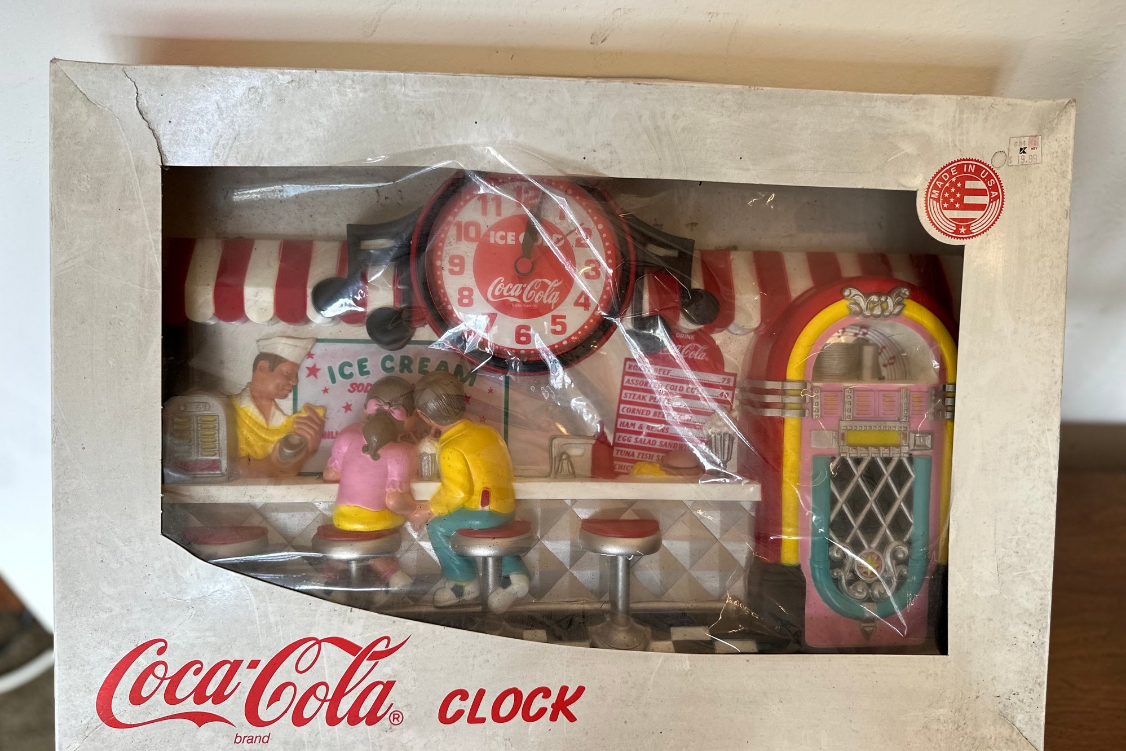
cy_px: 391
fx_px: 782
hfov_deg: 71.5
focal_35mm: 25
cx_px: 563
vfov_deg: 51.3
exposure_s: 1/120
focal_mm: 6.86
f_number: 1.78
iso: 125
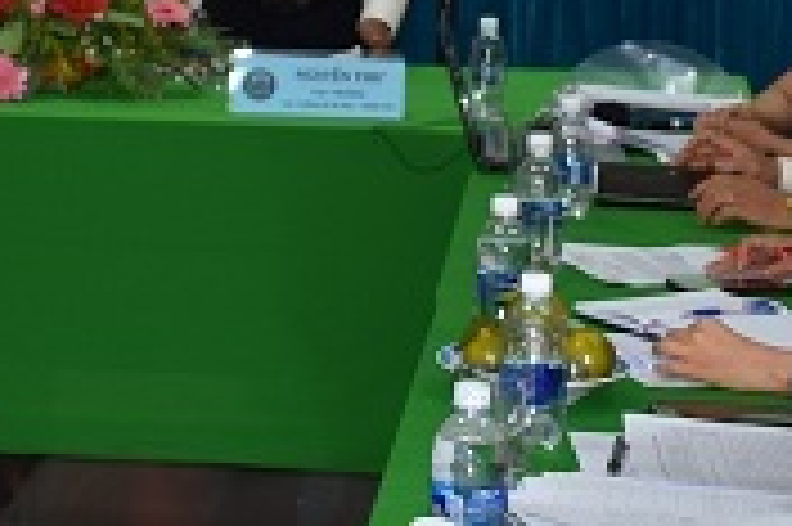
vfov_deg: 10.0
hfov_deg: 15.3
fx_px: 2923
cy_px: -211
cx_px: 135
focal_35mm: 133
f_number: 3.8
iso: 400
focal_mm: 26
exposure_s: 1/80
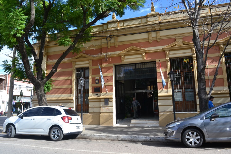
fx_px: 173
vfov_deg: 47.9
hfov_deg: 67.4
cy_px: 77
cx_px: 116
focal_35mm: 27
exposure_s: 1/250
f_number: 10
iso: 400
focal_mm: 18
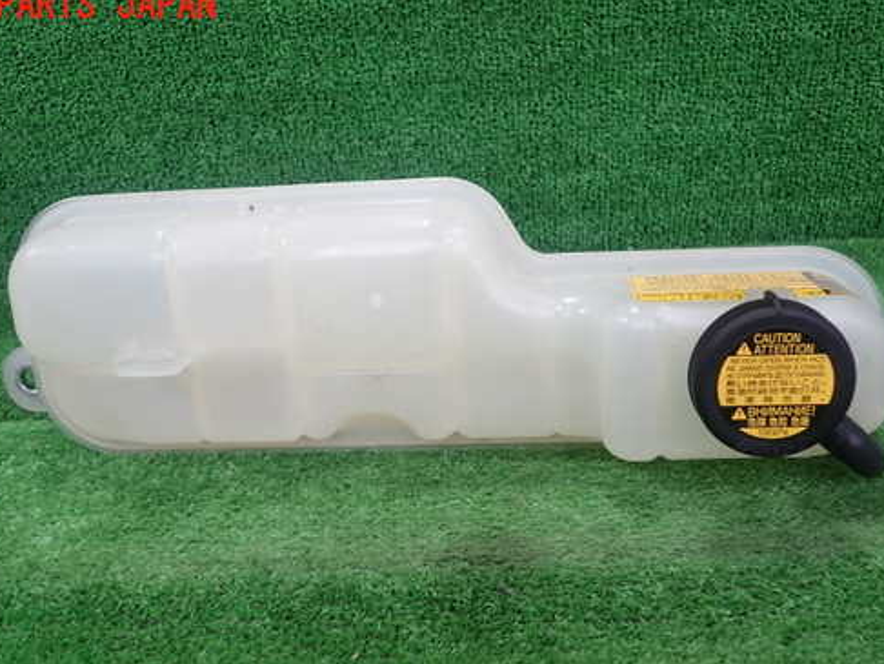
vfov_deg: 38.6
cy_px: 393
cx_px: 431
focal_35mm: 37
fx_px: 945
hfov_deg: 50.1
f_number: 2.3
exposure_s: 1/125
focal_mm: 5.5
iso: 160
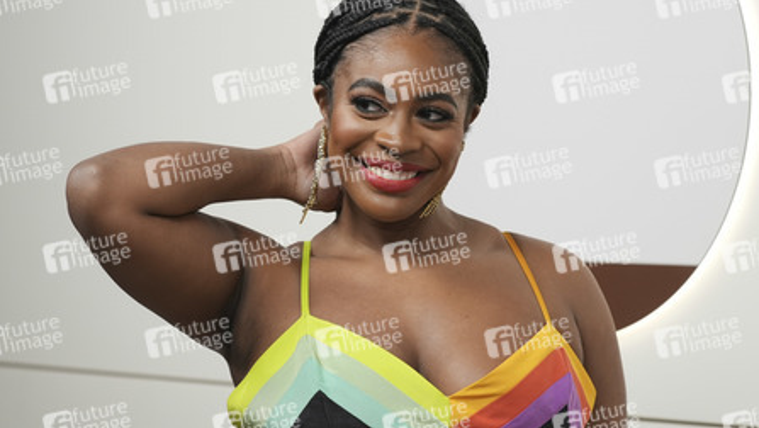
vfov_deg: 10.4
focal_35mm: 117
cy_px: 211
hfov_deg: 18.3
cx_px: 380
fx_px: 2356
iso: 1600
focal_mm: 111
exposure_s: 1/500
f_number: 5
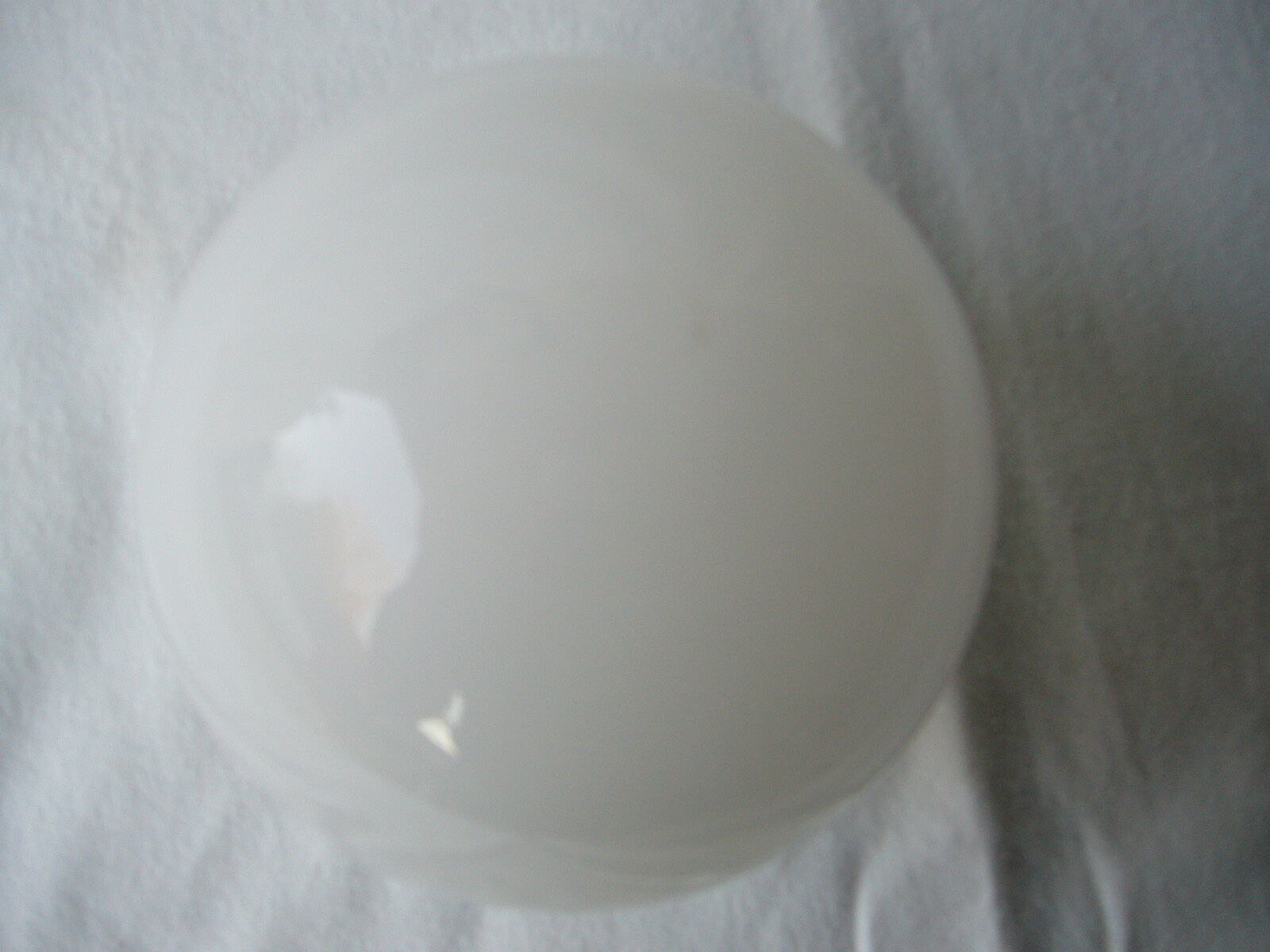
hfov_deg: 52.6
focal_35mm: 35
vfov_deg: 40.7
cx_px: 635
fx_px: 1284
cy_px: 476
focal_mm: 5.8
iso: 100
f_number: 2.8
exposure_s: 1/30
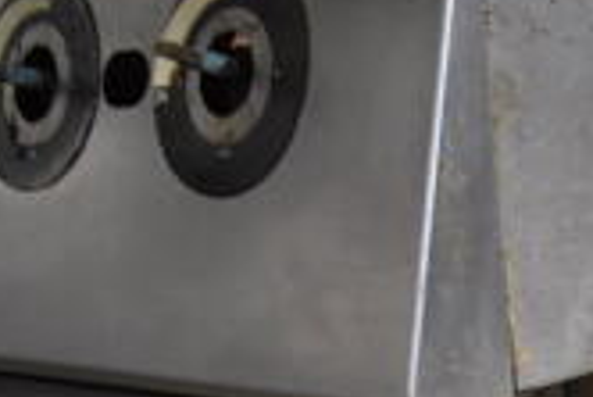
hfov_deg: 19.0
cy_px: 705
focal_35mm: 99
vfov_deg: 12.7
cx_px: 782
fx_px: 1632
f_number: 3.5
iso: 2000
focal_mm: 18
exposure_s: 1/125
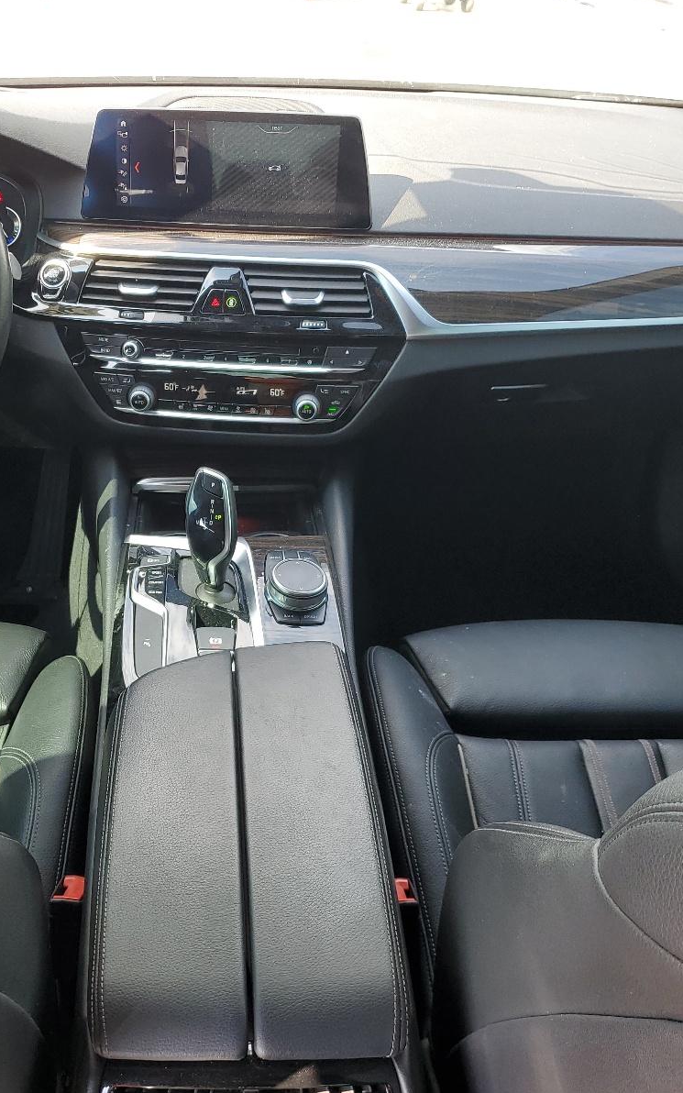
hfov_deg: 34.1
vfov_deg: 52.7
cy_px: 545
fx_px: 1102
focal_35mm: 37
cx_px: 230
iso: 50
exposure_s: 1/179
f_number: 1.5
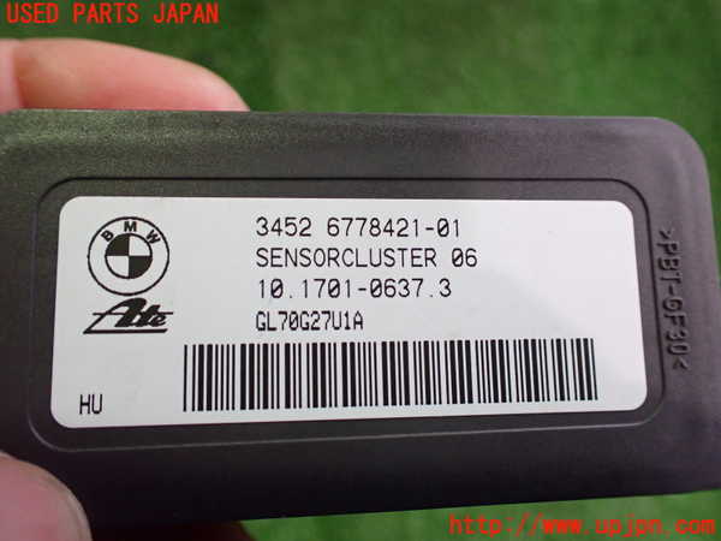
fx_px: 625
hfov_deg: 60.0
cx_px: 360
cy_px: 270
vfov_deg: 46.8
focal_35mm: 30
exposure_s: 1/125
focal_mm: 5.4
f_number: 2.3
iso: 800
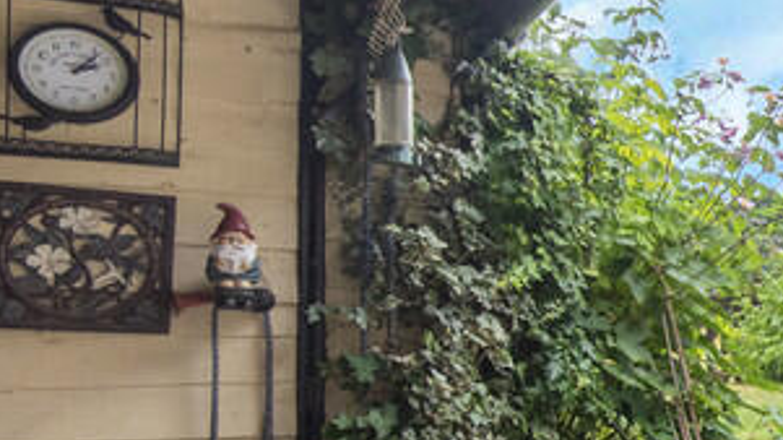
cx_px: 1158
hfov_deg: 26.8
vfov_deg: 20.8
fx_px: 1183
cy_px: 364
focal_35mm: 57
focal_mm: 16
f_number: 8
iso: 640
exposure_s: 1/320
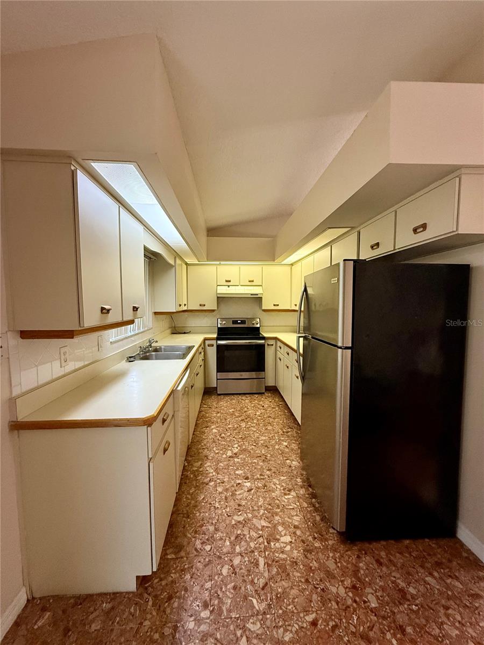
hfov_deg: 85.7
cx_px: 242
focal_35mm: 14
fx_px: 261
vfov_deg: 102.1
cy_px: 322
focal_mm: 2.22
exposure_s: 1/60
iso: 500
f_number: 2.2
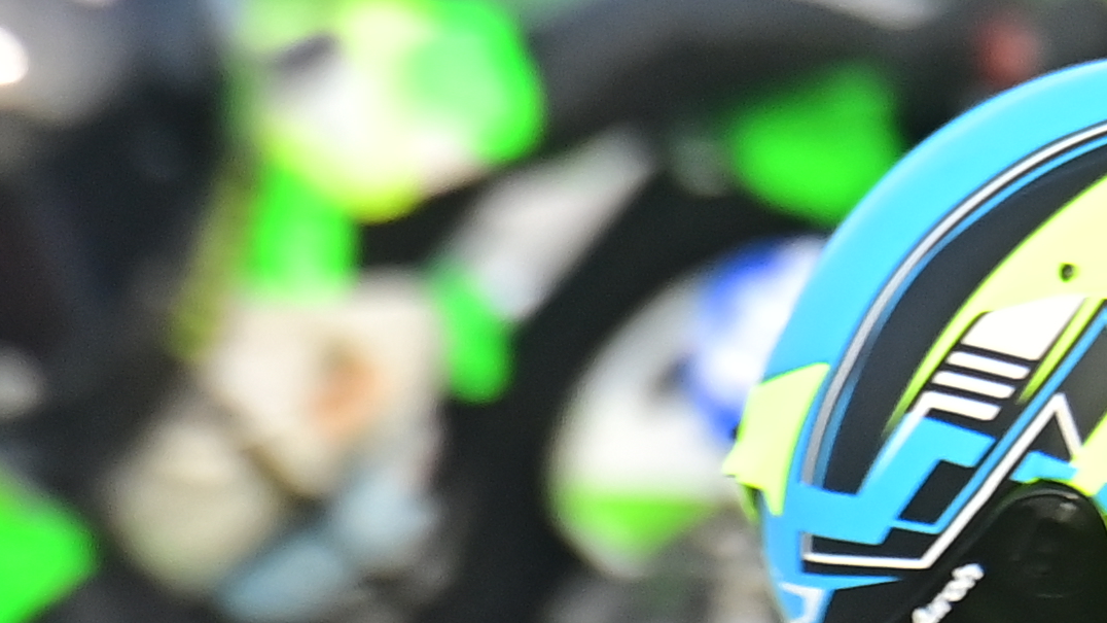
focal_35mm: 2114
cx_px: 2034
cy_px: 567
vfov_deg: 0.6
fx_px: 62047
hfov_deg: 1.0
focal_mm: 390
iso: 1600
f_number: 7.1
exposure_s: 1/1600
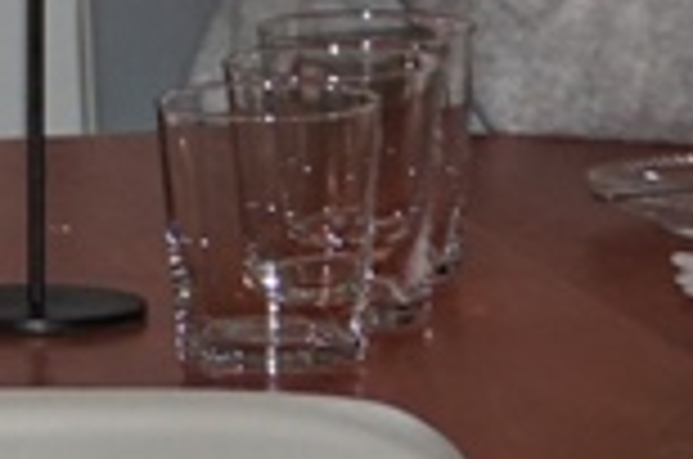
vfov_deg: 1.9
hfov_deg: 2.9
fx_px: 13447
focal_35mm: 700
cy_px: -547
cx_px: -1426
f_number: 4.5
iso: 800
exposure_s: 1/60
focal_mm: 70
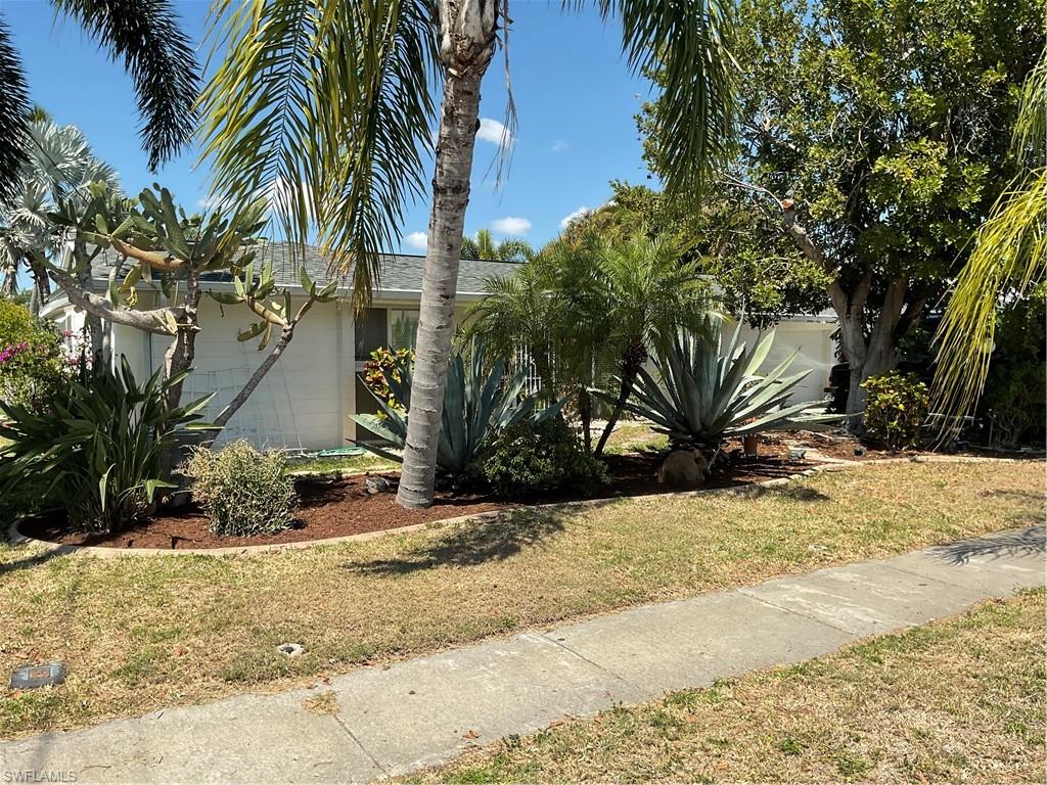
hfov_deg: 61.7
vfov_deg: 48.2
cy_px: 392
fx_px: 877
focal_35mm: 29
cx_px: 524
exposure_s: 1/1451
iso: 16
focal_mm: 3
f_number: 1.8
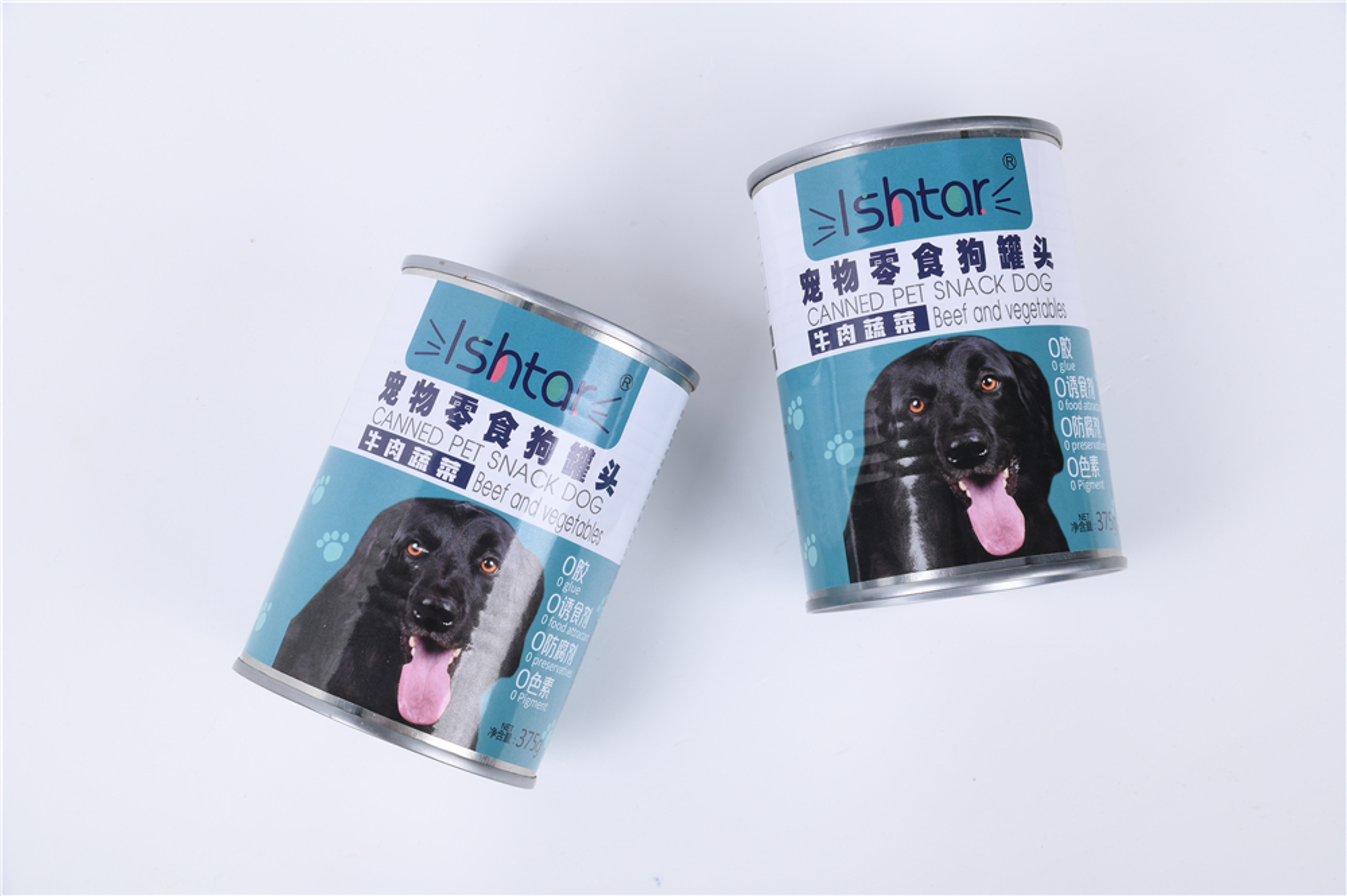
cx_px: 674
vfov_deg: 20.9
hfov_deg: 31.0
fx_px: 2430
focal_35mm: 65
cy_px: 448
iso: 125
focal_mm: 65
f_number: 11
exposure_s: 1/125
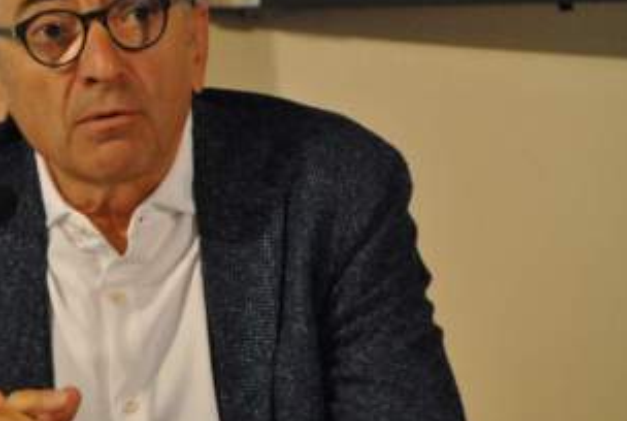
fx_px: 6945
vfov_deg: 3.5
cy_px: 99
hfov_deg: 5.2
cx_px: 114
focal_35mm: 398
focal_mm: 135
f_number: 6
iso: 1600
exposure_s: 1/30
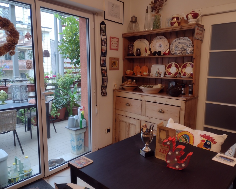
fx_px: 202
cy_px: 94
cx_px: 127
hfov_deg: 60.4
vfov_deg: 49.9
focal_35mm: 29
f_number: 1.7
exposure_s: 1/102
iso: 100
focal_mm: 4.71
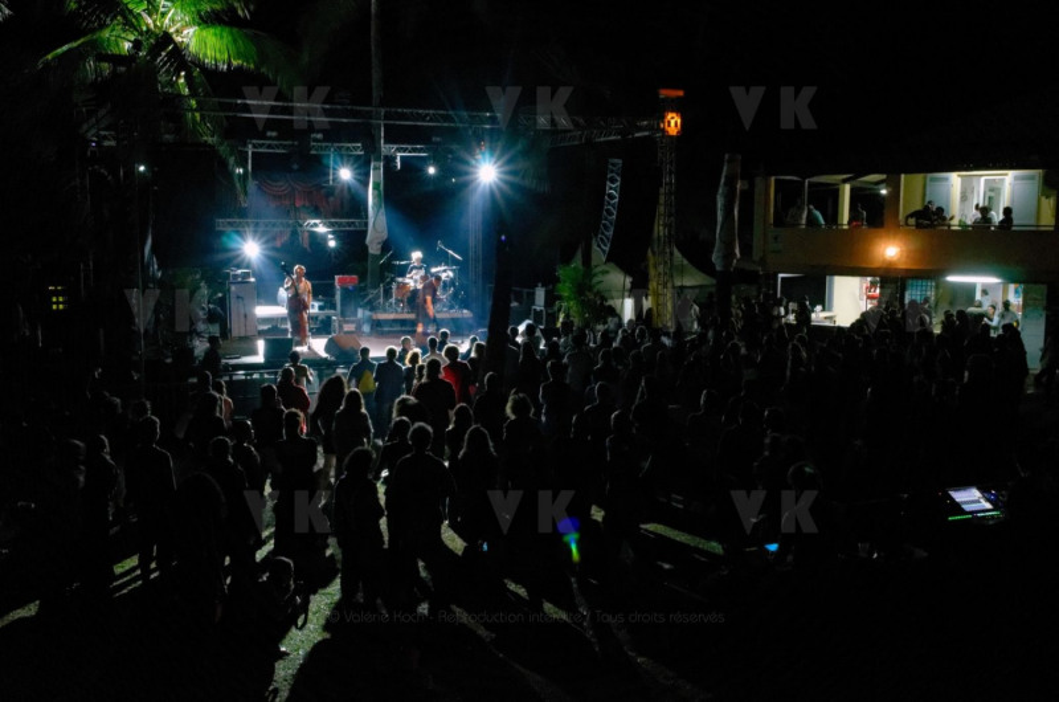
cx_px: 530
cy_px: 351
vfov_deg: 36.7
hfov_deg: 53.2
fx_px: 1057
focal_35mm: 36
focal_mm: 24
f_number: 11
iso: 6400
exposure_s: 1/20
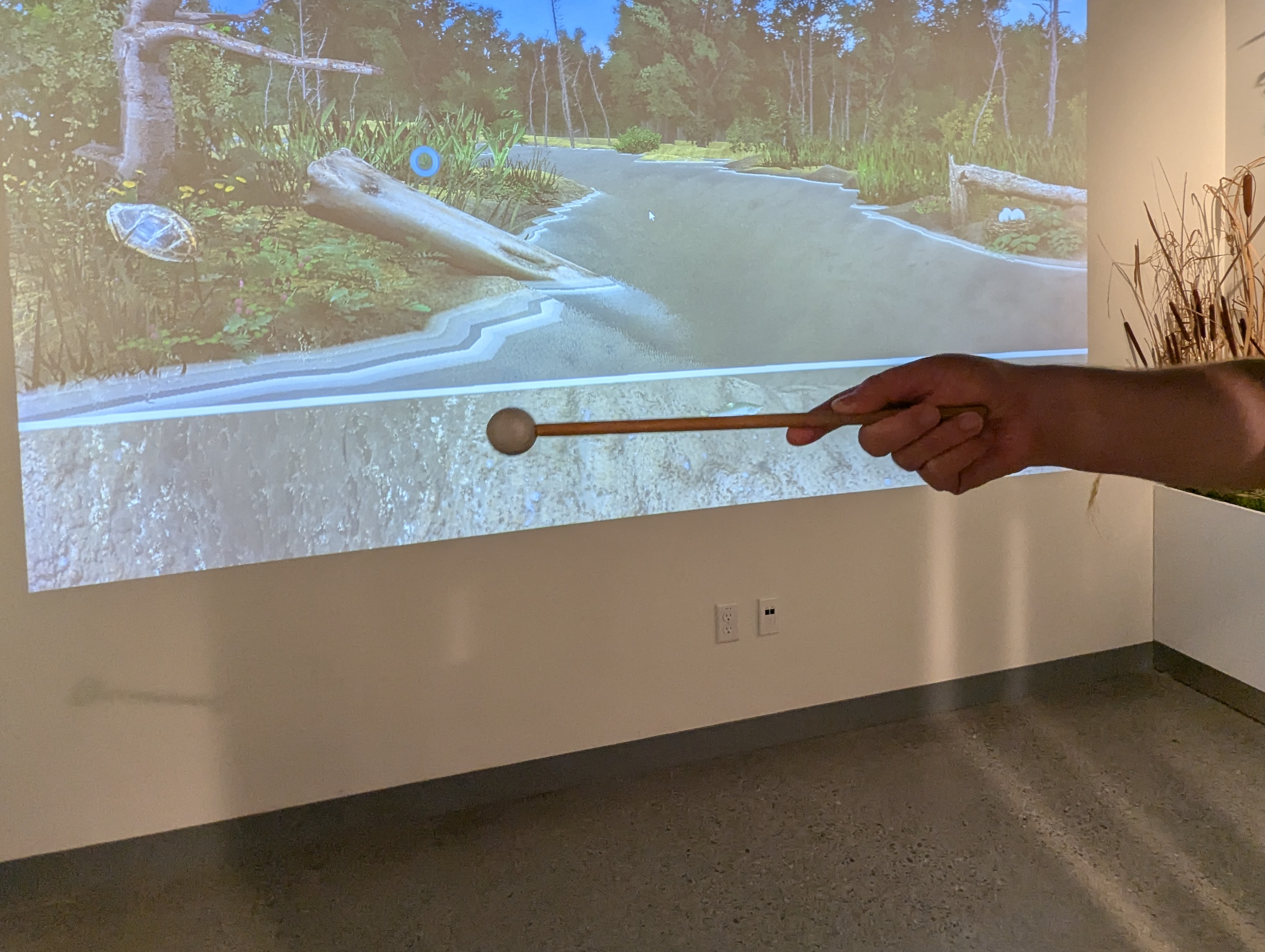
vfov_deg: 57.7
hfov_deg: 73.8
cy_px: 319
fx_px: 842
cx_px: 661
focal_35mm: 23
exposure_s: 1/120
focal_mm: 2.35
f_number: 2.2
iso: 199
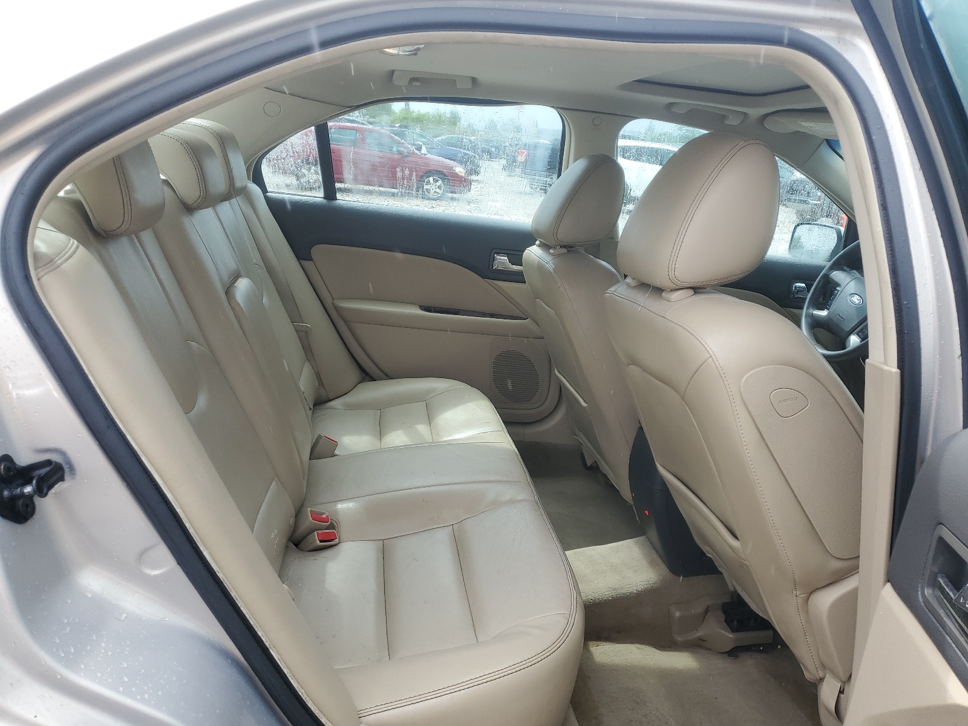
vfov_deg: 53.1
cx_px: 484
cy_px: 363
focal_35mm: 26
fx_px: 727
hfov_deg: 67.3
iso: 50
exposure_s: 1/556
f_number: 1.5
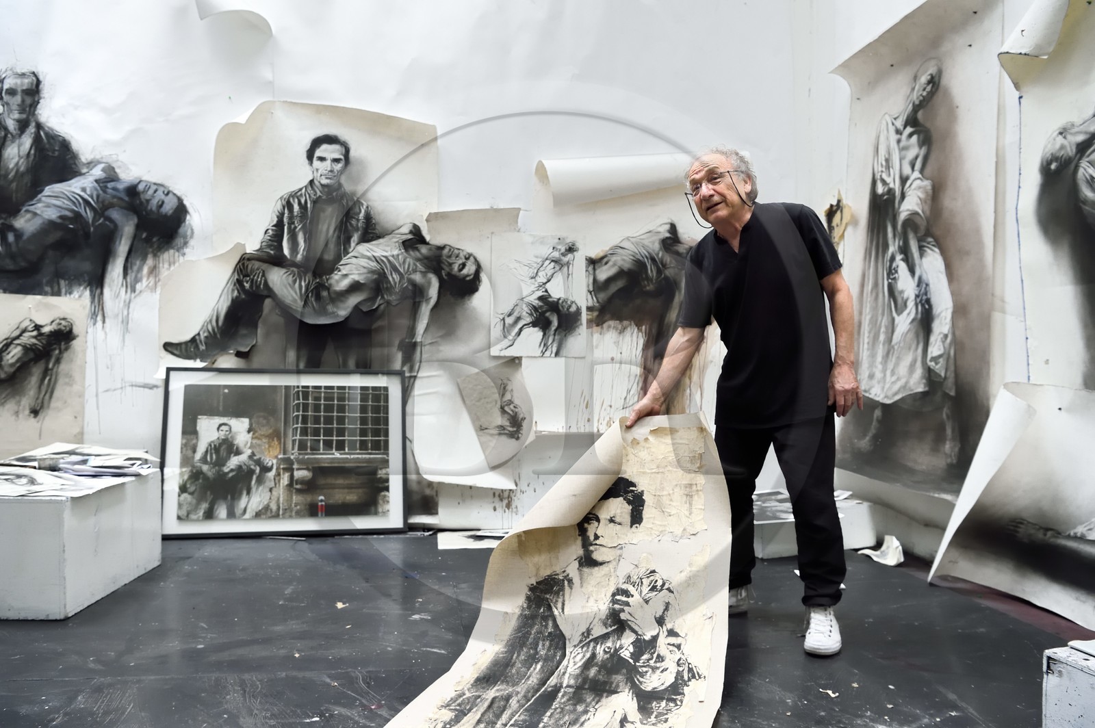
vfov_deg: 46.3
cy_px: 364
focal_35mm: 28
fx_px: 851
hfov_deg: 65.5
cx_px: 548
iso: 1600
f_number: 5.6
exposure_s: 1/160
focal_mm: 28
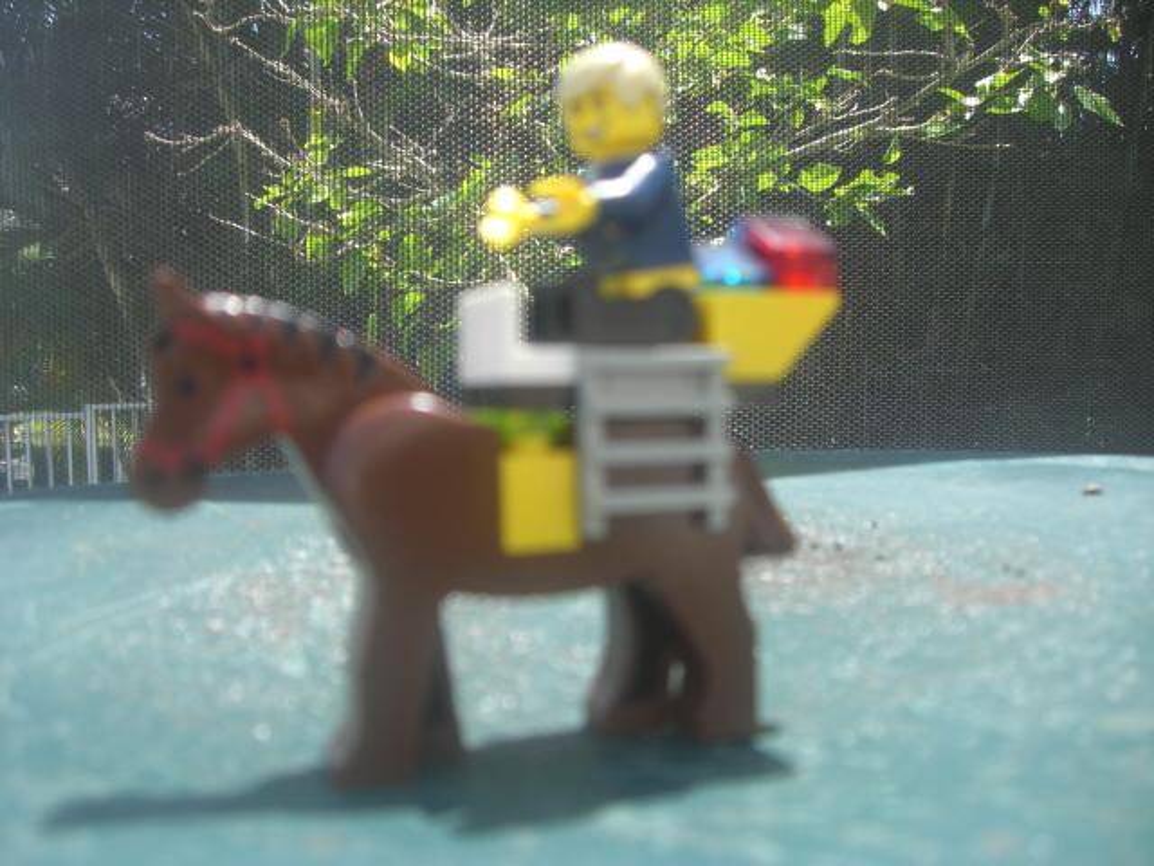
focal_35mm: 38
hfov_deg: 49.0
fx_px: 1267
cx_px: 577
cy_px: 433
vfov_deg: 37.7
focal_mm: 6.2
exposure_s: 1/200
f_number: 2.7
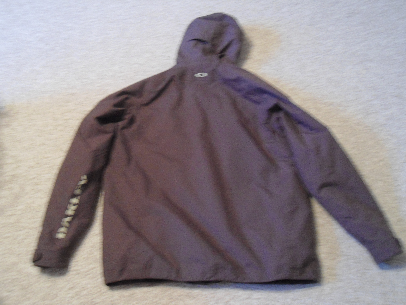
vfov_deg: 38.7
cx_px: 203
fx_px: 434
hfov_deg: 50.1
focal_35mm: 37
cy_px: 152
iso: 400
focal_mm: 6.7
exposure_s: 1/4
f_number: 3.2
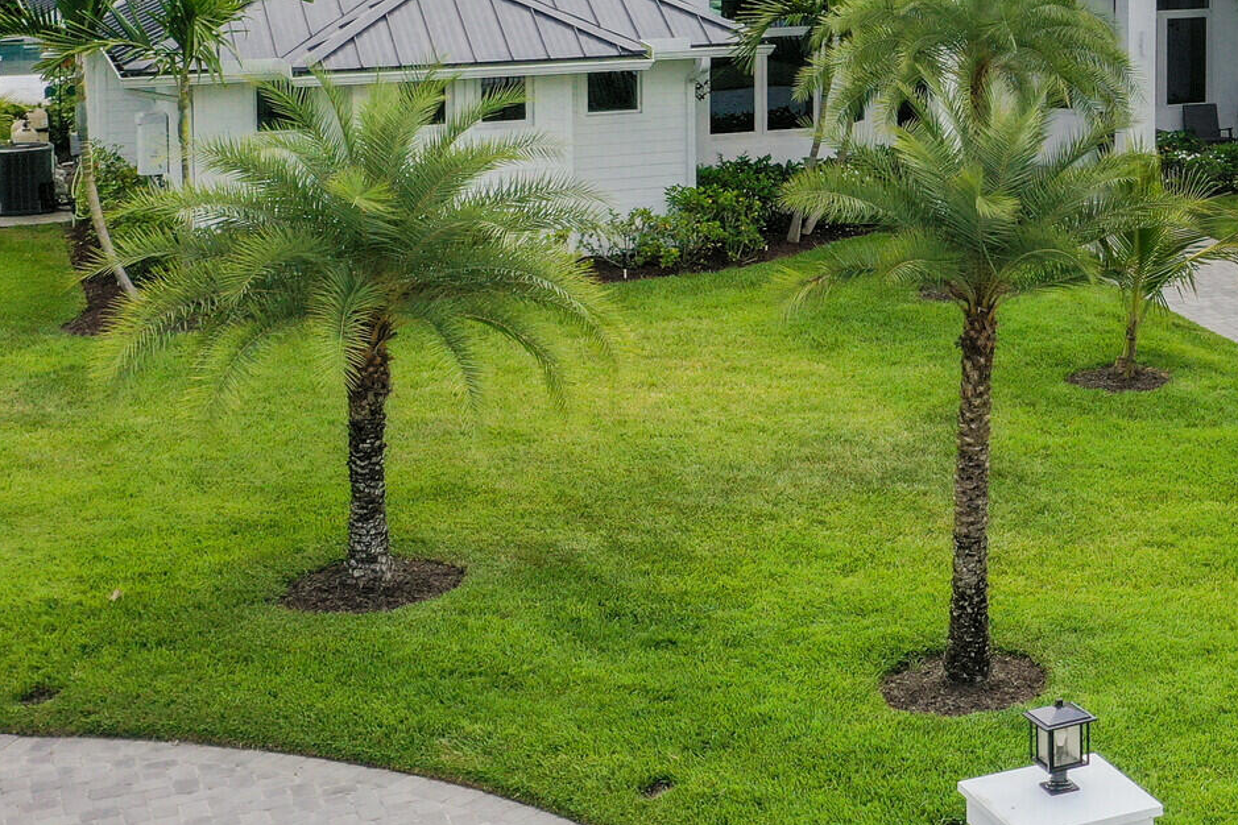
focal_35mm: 68
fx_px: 2338
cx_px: 1279
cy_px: 219
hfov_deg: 27.7
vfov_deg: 19.9
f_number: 5.6
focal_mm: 10.26
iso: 100
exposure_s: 1/500
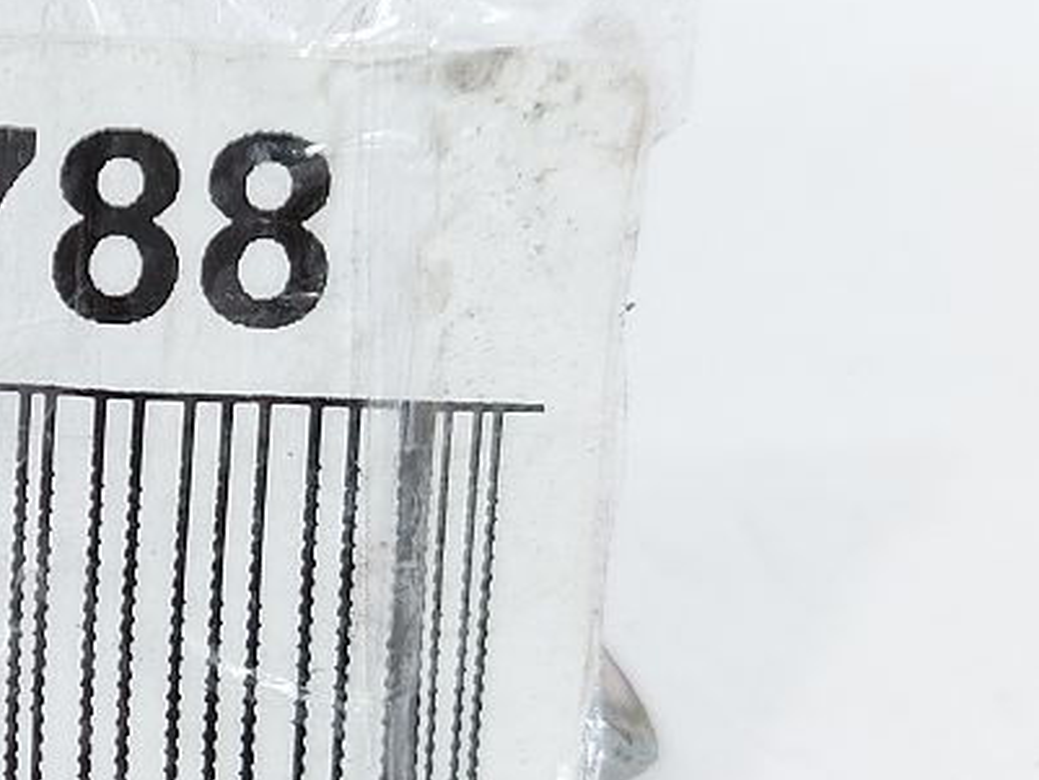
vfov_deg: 17.8
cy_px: 417
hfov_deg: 21.7
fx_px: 2492
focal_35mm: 83
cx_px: -237
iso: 80
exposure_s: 1/50
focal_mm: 5.23
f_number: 1.8
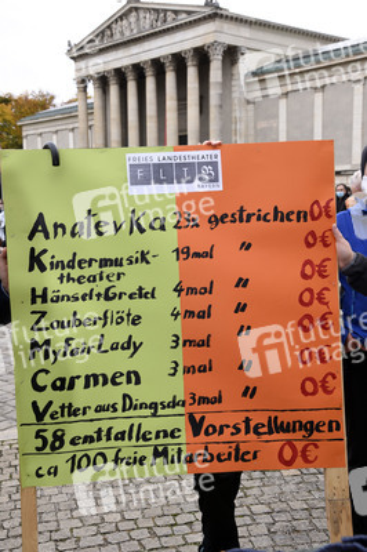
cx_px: 184
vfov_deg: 42.8
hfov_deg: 29.2
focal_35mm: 46
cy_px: 276
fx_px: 705
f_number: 8
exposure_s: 1/160
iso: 400
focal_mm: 46
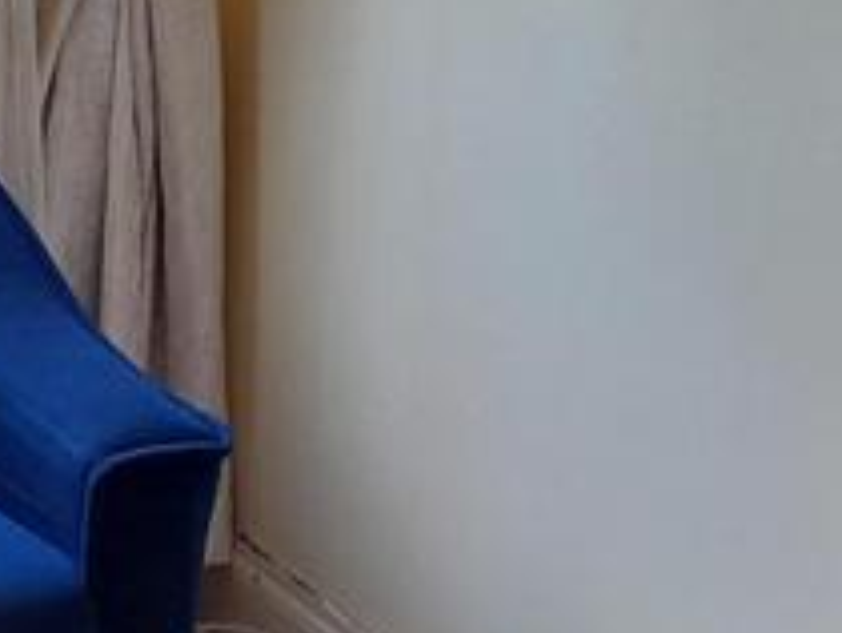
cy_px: 345
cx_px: -56
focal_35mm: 99
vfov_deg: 15.0
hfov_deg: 19.1
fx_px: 2411
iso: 200
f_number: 1.8
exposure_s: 1/60
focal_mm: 3.98
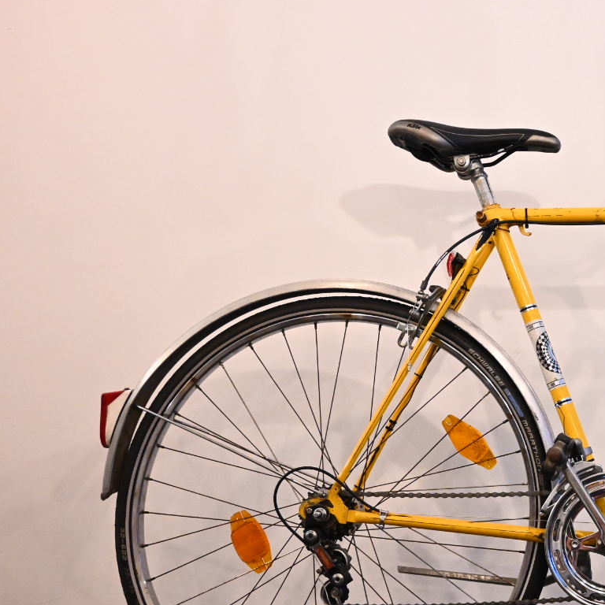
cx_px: 637
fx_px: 1037
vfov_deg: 32.5
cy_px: 351
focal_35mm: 52
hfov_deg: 29.8
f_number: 3.8
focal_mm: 19.5
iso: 3200
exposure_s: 1/125
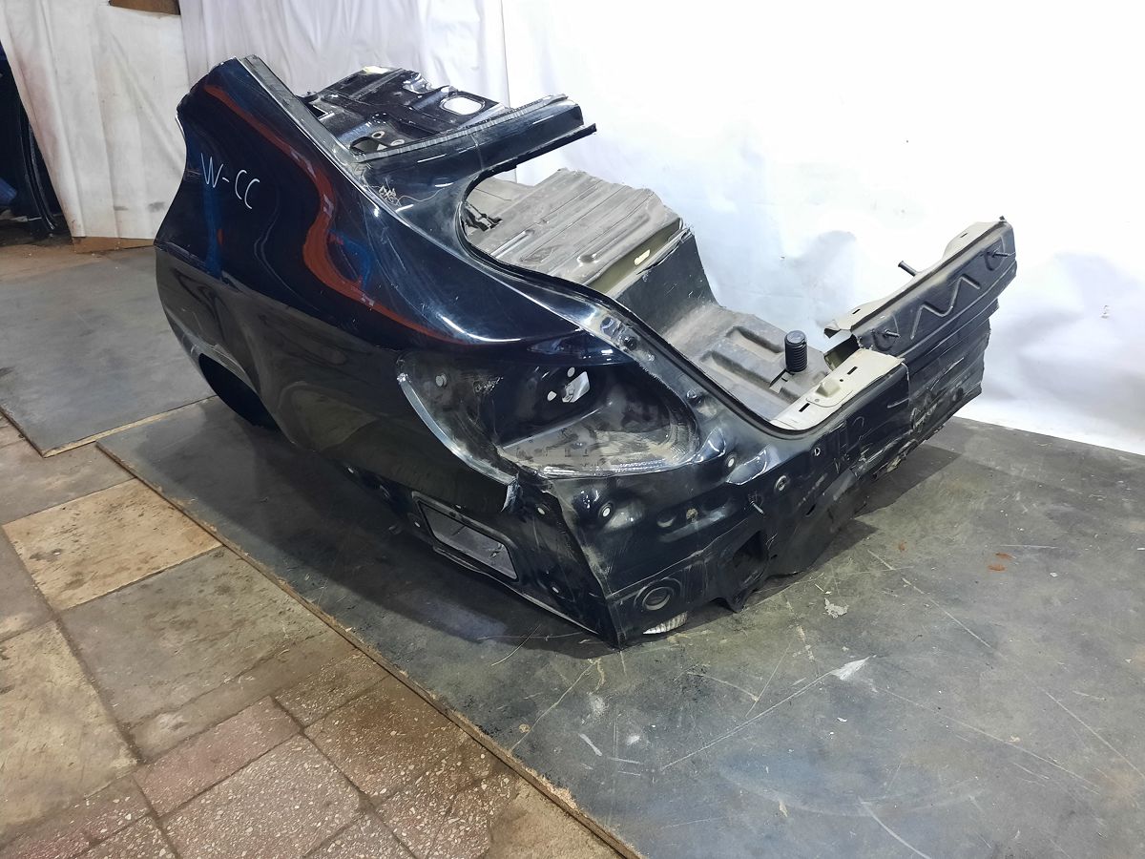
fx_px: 827
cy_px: 430
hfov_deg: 69.4
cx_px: 572
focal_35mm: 25
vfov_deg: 54.9
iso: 320
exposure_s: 1/25
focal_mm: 4.6
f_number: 2
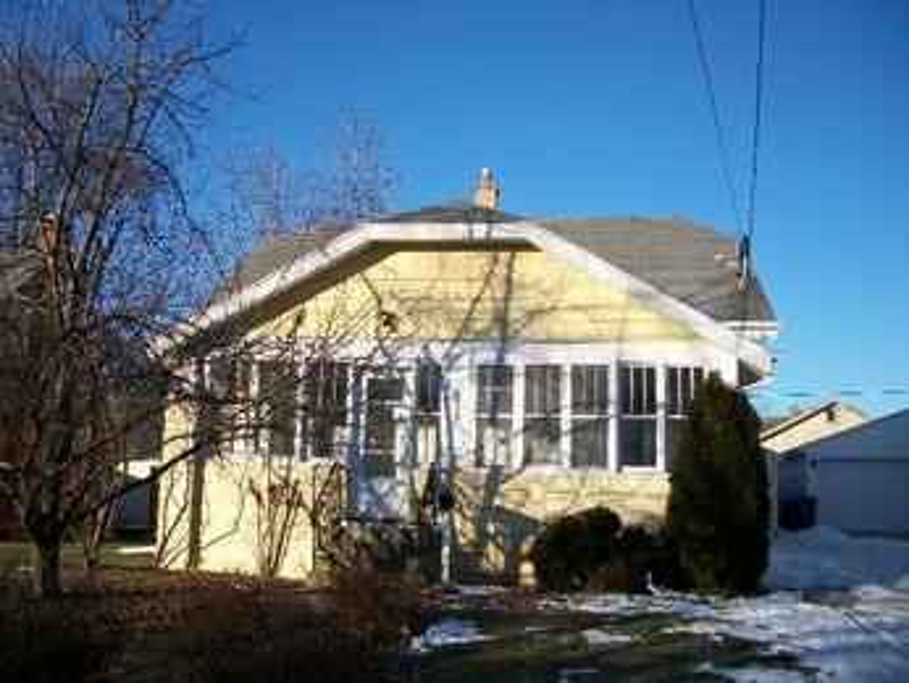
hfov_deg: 52.6
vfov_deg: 40.7
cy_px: 342
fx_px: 920
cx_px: 454
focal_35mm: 35
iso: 80
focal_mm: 6.3
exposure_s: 1/640
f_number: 3.1
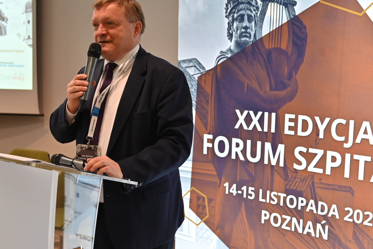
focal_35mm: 53
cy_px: 129
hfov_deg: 37.5
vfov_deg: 25.5
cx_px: 196
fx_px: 549
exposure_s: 1/250
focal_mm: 39
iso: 2200
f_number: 4
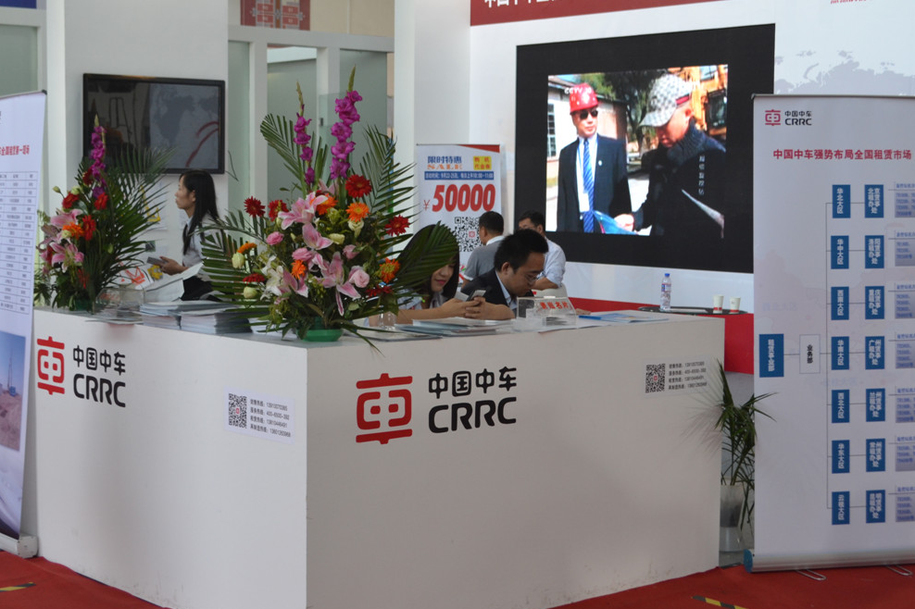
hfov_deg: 32.4
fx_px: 1575
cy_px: 319
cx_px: 434
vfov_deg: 21.9
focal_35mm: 62
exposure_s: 1/60
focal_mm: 32
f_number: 4.8
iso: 400
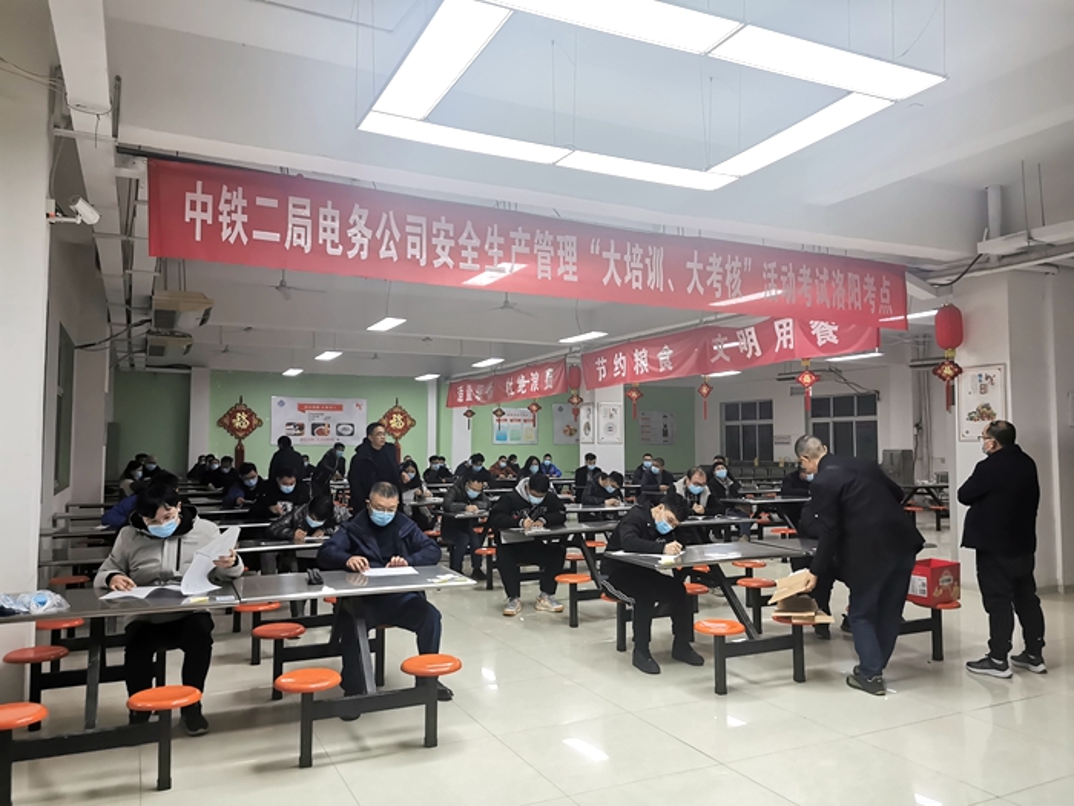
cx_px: 537
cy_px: 403
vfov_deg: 51.4
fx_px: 838
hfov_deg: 65.3
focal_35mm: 27
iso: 250
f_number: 1.6
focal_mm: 5.56
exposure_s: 1/60
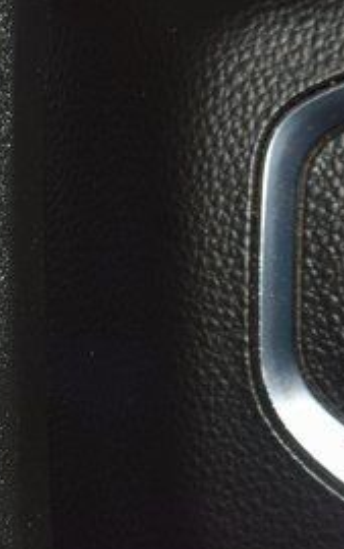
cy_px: 265
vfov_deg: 8.3
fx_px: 3806
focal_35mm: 254
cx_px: -246
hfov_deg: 5.1
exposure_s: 1/125
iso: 100
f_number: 8
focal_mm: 70
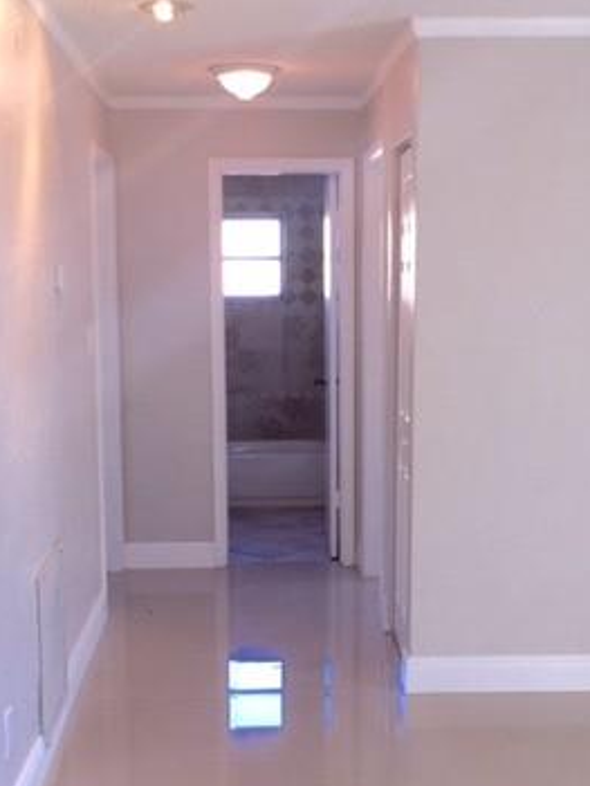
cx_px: 278
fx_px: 1203
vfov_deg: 36.0
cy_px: 463
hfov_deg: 27.6
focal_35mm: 53
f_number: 2.2
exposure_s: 1/30
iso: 32
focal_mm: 4.15
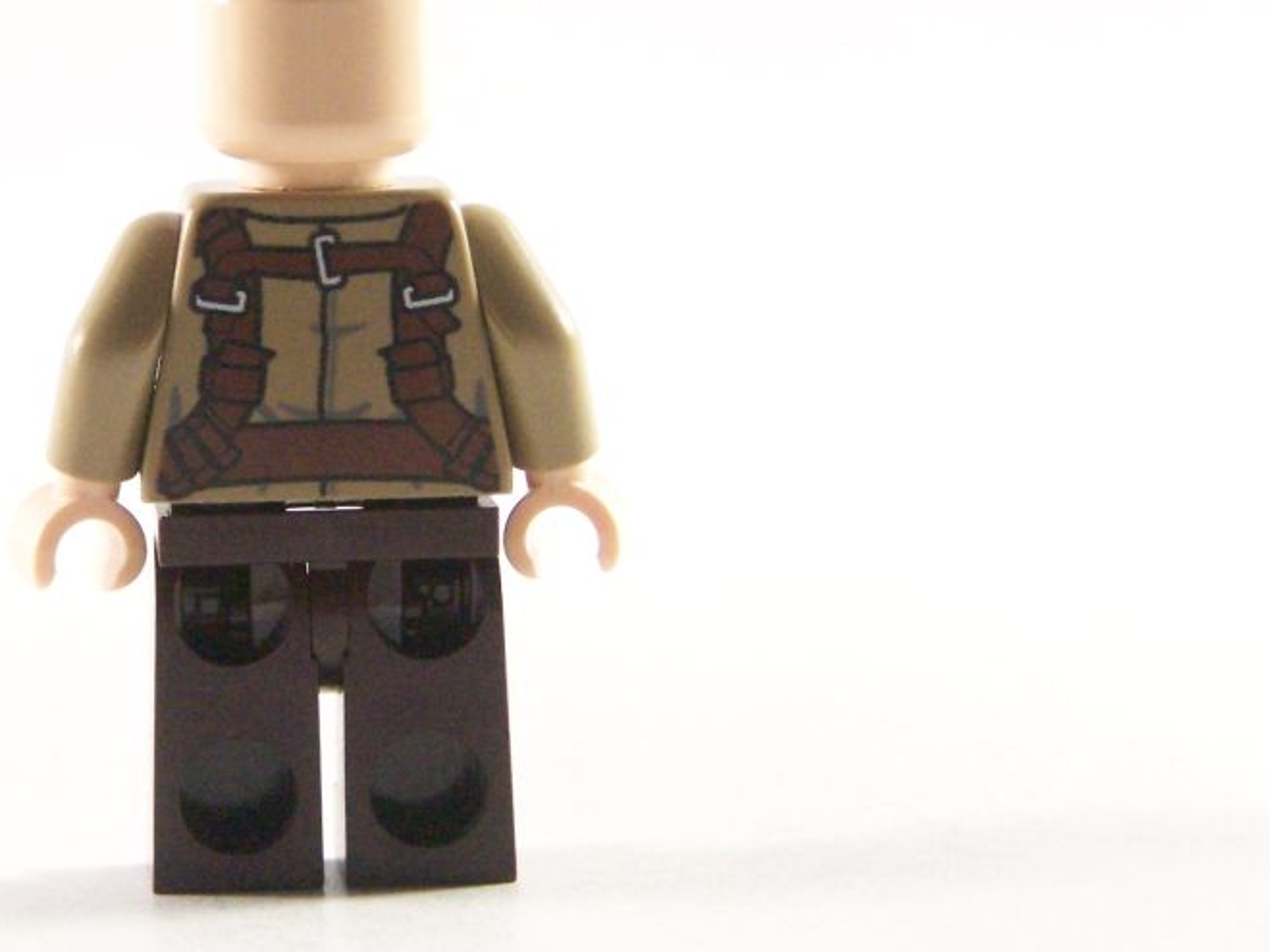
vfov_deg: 10.2
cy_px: 324
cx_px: 341
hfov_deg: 13.5
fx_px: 5356
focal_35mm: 146
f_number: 3.2
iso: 400
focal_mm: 15.6
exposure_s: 1/60
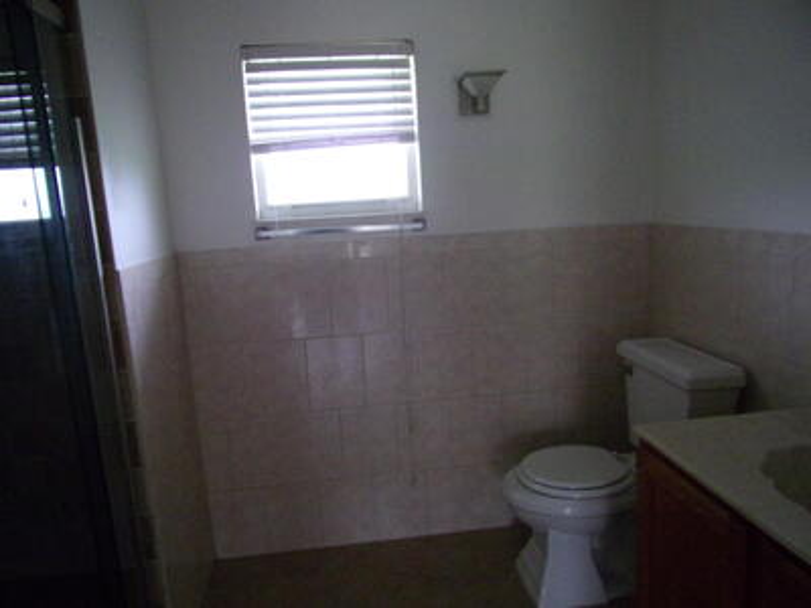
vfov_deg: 56.8
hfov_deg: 71.6
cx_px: 406
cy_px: 304
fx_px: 562
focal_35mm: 24
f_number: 3.3
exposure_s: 1/17
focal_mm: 4.3
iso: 565
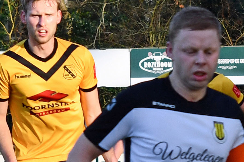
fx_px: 4383
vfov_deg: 2.1
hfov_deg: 3.2
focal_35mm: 647
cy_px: 233
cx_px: 220
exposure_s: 1/500
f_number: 5.6
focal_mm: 70
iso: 320
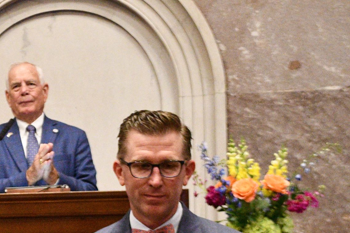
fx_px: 1594
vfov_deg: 8.3
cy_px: 233
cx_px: -33
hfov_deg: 12.3
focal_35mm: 164
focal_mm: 46
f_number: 5.3
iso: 12800
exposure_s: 1/60
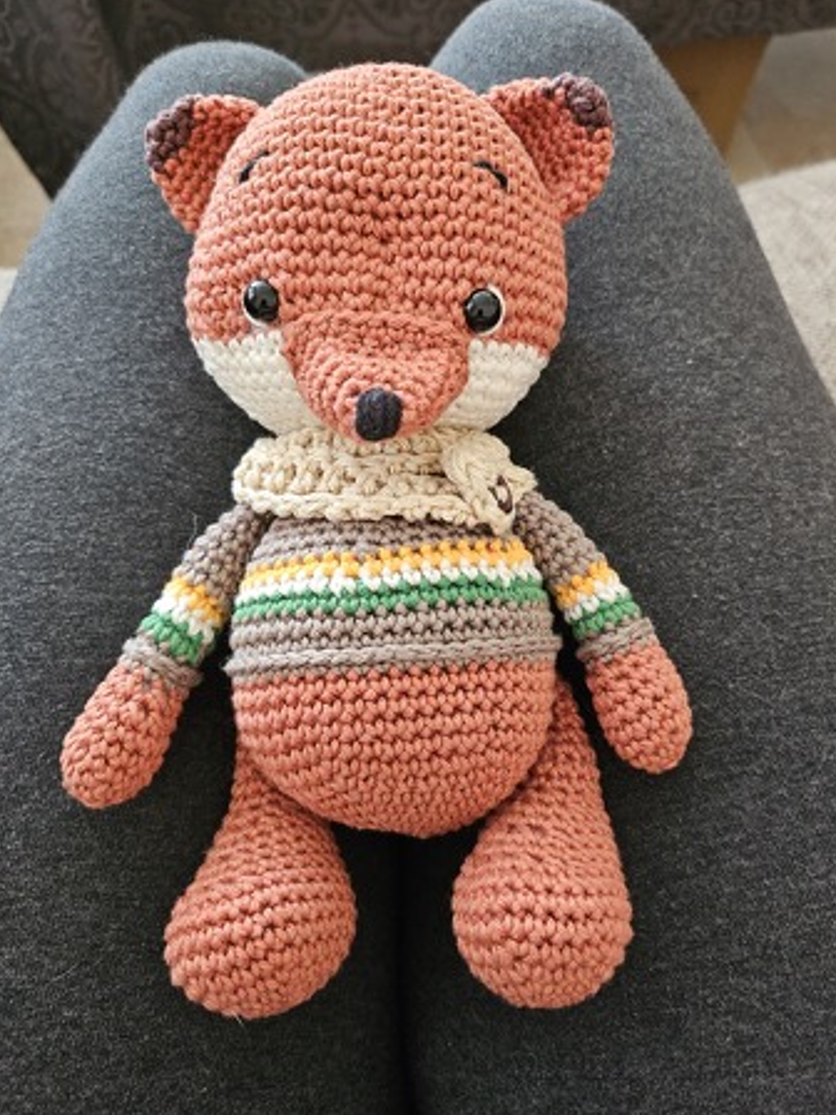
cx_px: 411
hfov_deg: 54.9
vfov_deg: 69.4
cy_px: 567
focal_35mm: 25
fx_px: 805
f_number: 1.8
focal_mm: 5
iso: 800
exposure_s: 1/100
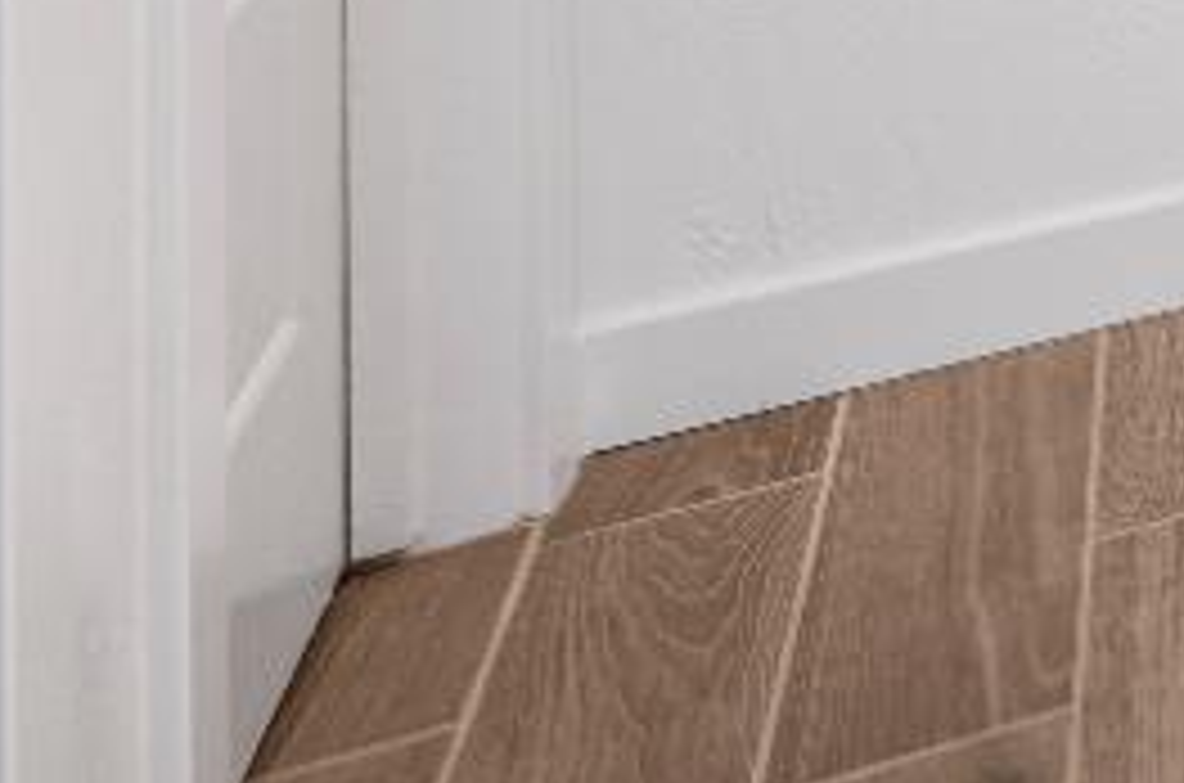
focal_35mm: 80
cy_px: -1244
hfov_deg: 13.6
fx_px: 2625
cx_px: 3097
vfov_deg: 12.3
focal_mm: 14
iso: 400
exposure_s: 1/80
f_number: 4.5
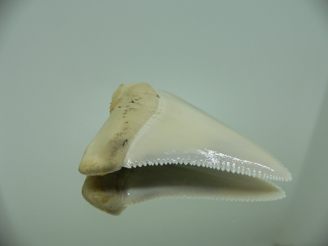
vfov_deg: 40.7
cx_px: 164
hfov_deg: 52.6
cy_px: 123
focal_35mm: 35
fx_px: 332
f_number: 2.8
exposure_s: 1/60
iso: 80
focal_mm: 4.6
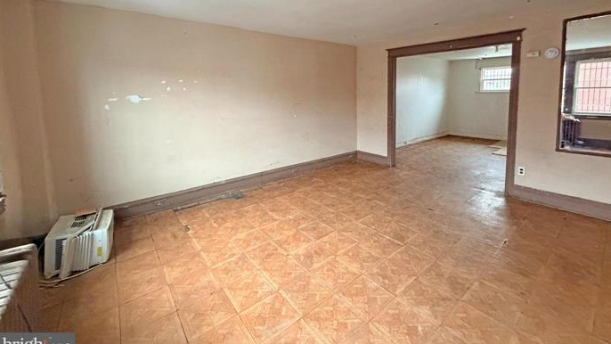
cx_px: 317
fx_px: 259
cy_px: 118
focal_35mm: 16
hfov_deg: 99.3
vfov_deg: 65.5
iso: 800
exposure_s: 1/60
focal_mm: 2.22
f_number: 2.2
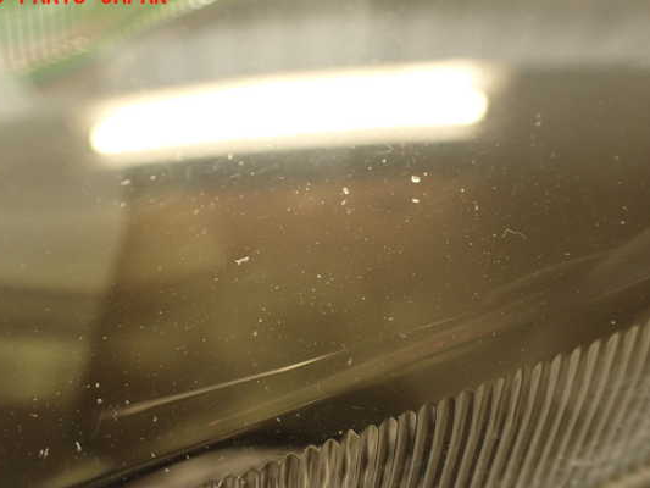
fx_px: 676
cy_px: 255
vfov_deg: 39.7
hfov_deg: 51.3
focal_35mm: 36
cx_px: 311
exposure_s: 1/30
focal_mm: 5.79
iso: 250
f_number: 2.4
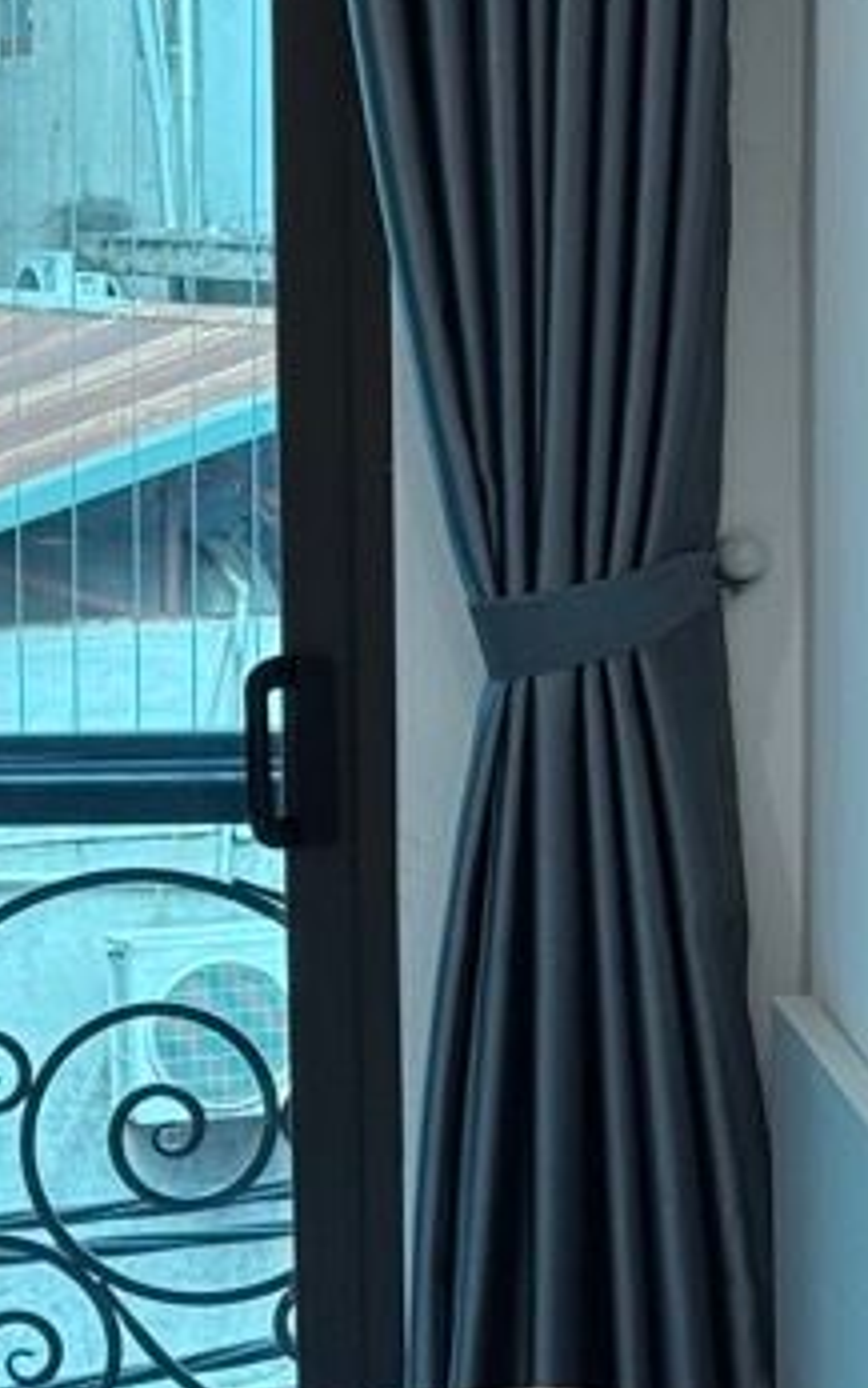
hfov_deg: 8.3
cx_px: -852
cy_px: 868
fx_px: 5675
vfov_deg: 13.9
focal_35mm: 150
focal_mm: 6.76
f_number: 1.78
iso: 50
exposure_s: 1/100
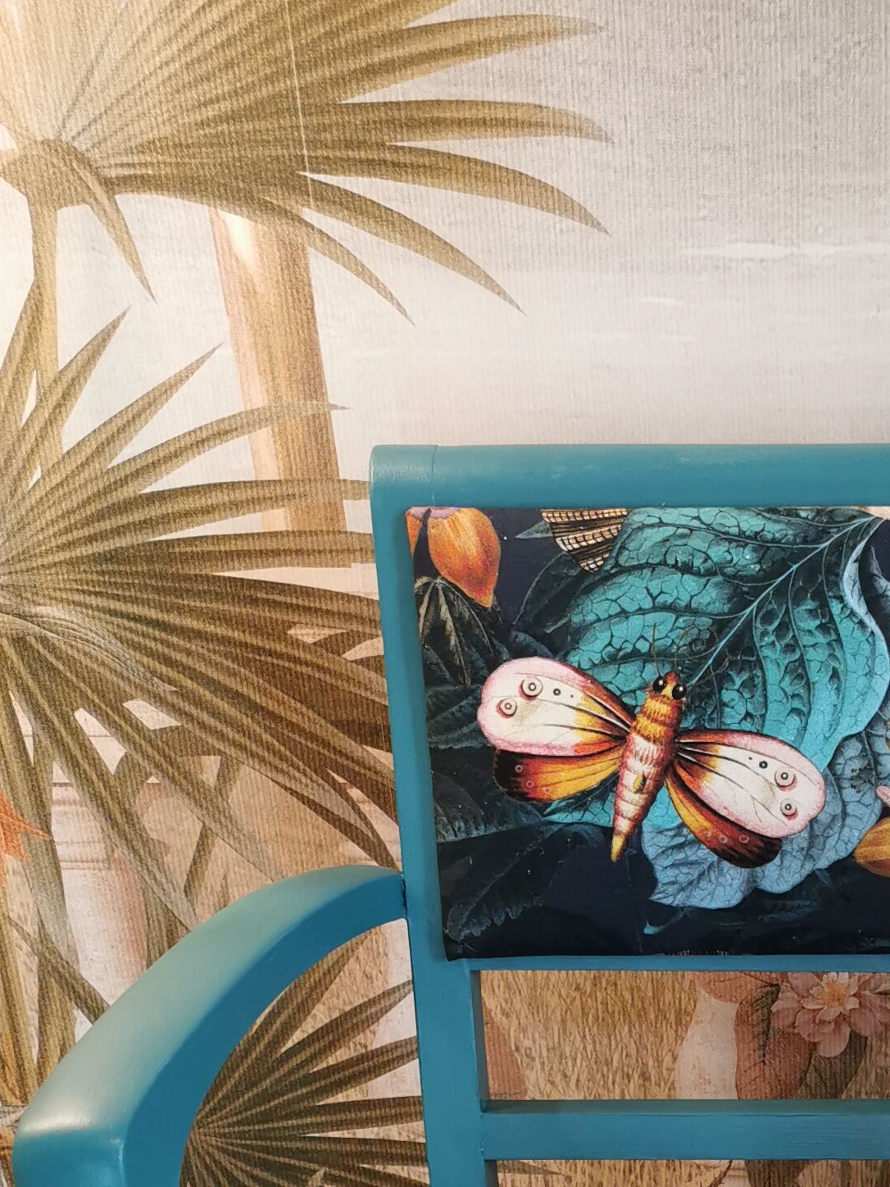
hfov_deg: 20.9
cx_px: 894
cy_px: 1292
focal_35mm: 68
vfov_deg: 26.4
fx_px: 2331
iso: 160
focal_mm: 5.56
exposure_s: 1/100
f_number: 1.6
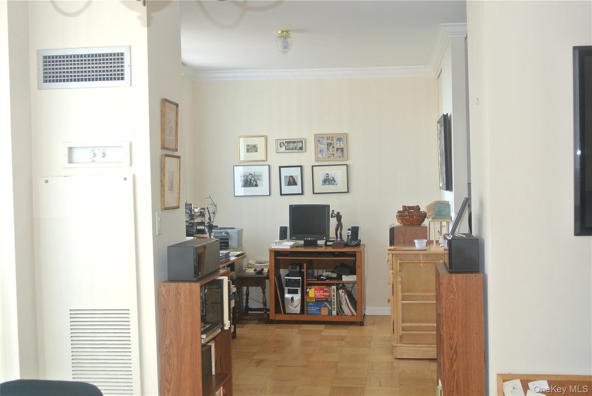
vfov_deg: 30.6
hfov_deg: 44.5
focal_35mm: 44
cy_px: 198
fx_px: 724
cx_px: 296
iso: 360
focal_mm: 16.3
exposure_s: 1/60
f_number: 4.2
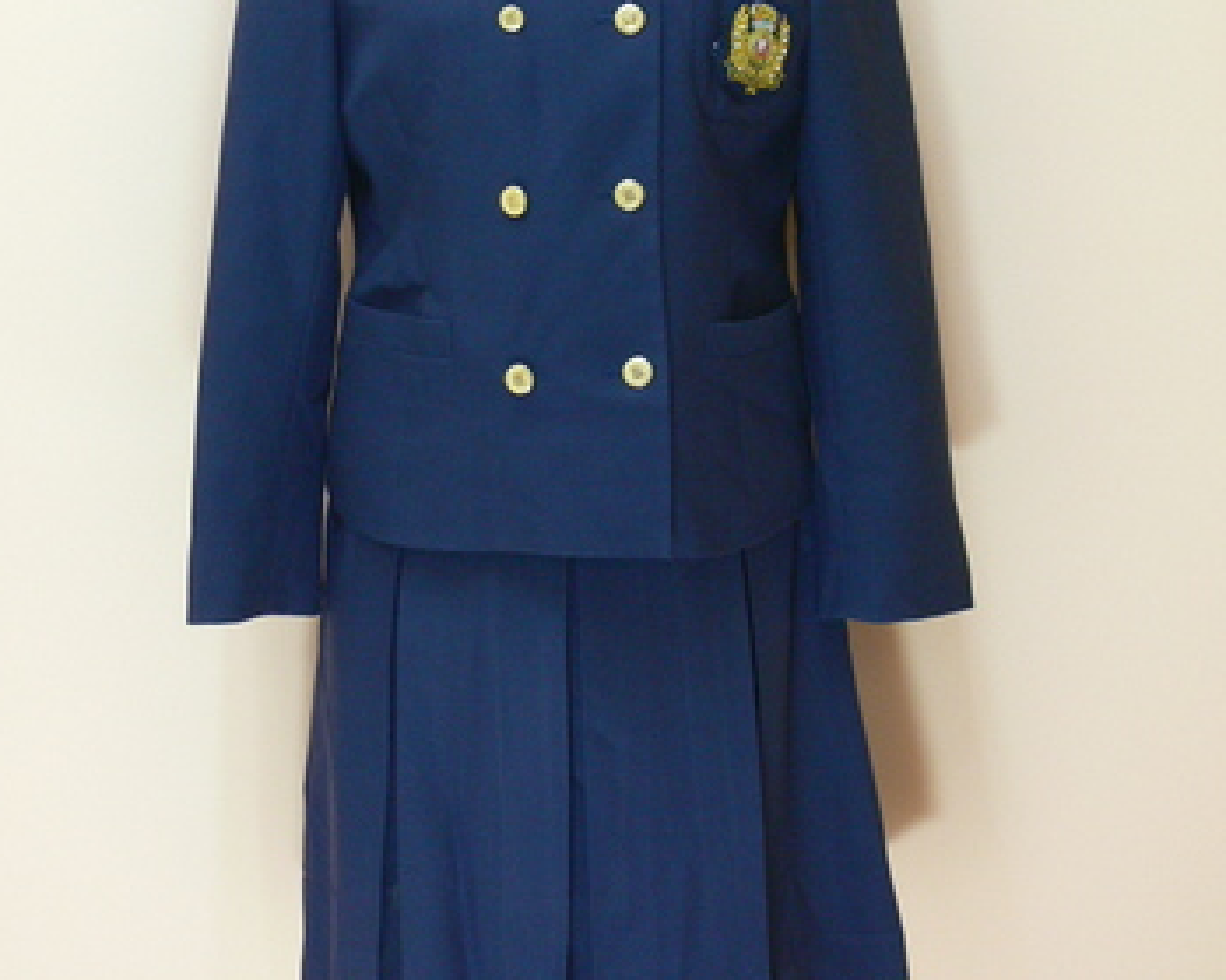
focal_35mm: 49
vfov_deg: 30.7
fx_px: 1777
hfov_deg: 38.1
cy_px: 358
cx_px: 592
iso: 200
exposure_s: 1/30
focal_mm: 7.4
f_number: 2.8
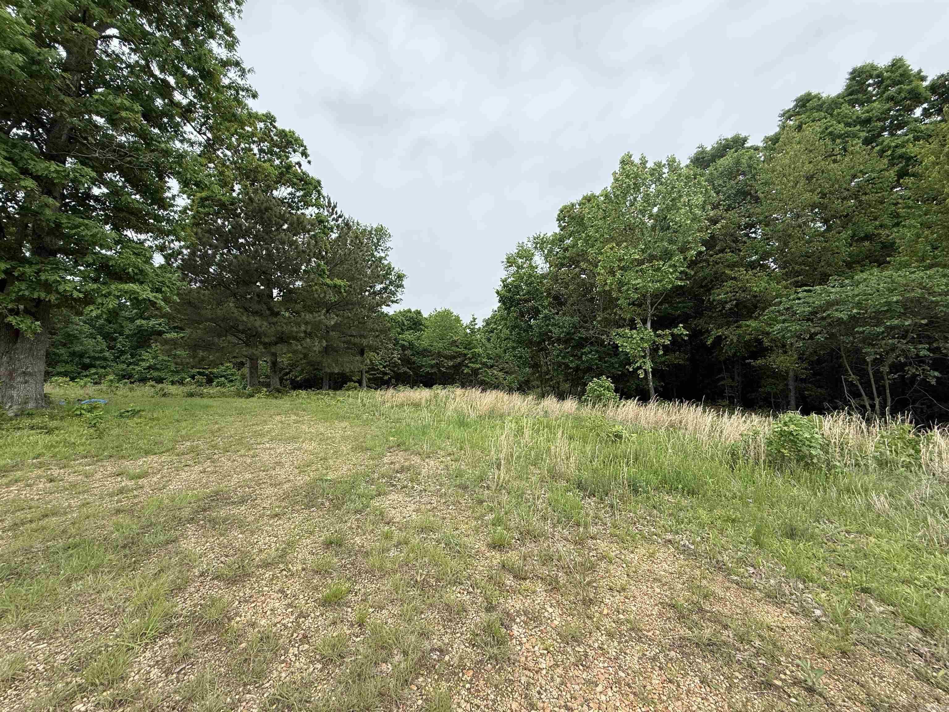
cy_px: 356
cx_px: 474
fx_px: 384
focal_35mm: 14
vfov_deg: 85.7
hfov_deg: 102.1
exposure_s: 1/679
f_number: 2.2
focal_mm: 2.22
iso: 50
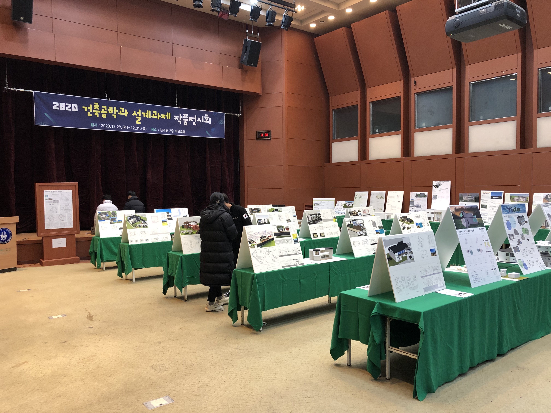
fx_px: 446
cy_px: 206
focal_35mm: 28
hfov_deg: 63.4
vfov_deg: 49.7
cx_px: 276
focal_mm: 3.99
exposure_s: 1/17
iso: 40
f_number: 1.8
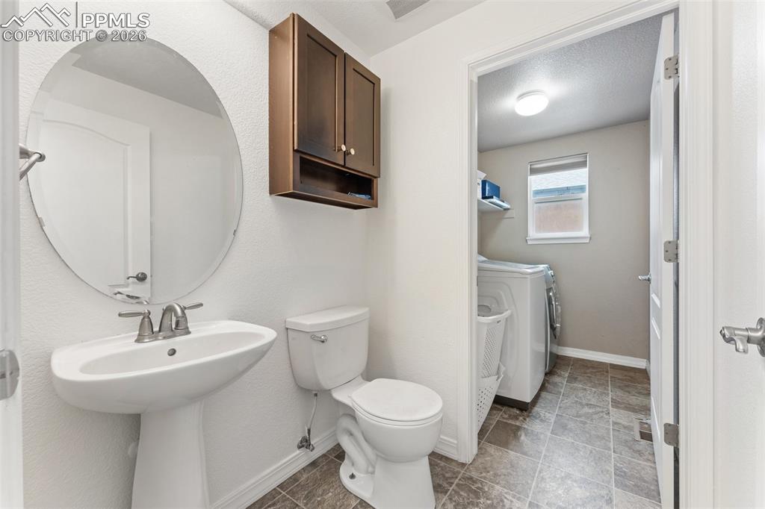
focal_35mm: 14
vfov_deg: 81.2
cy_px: 254
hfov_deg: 104.3
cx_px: 382
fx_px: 297
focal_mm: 14
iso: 400
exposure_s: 1/3
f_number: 9
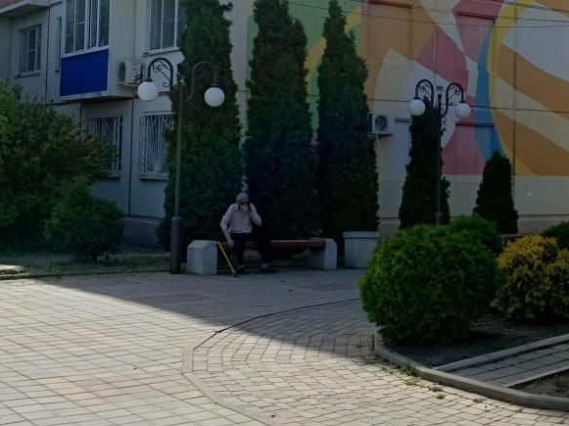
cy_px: 106
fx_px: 1018
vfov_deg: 23.4
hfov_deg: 30.5
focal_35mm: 62
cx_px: 446
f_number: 1.69
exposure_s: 1/658
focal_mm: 4.76
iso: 114
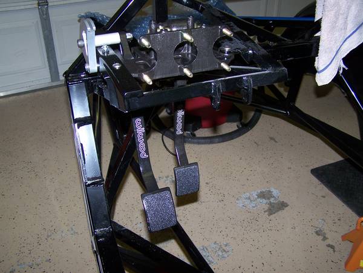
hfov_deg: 49.0
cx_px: 182
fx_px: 398
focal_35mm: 38
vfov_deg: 37.7
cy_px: 136
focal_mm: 6.3
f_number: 2.8
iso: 80
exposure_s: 1/60
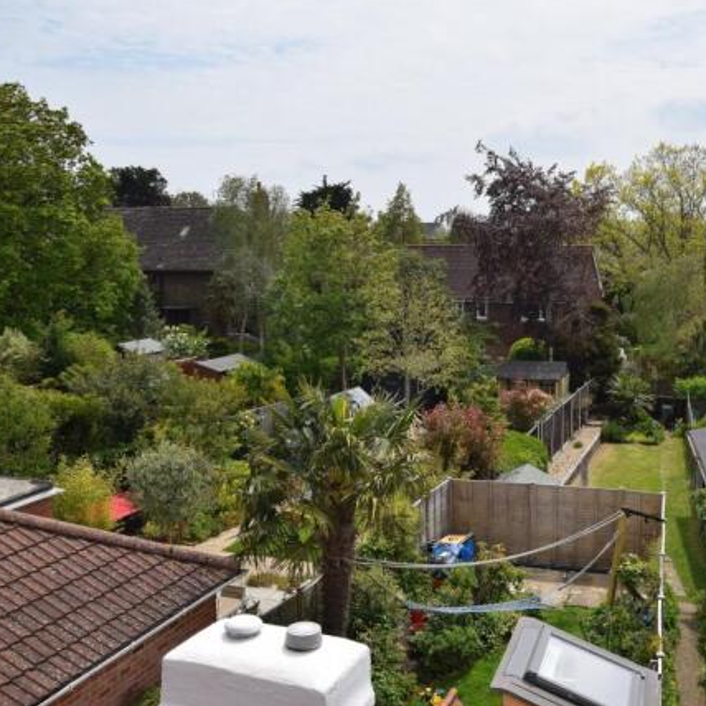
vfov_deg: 42.8
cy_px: 354
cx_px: 473
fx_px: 900
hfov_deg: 42.2
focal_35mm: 39
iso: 200
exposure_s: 1/400
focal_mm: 20
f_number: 10
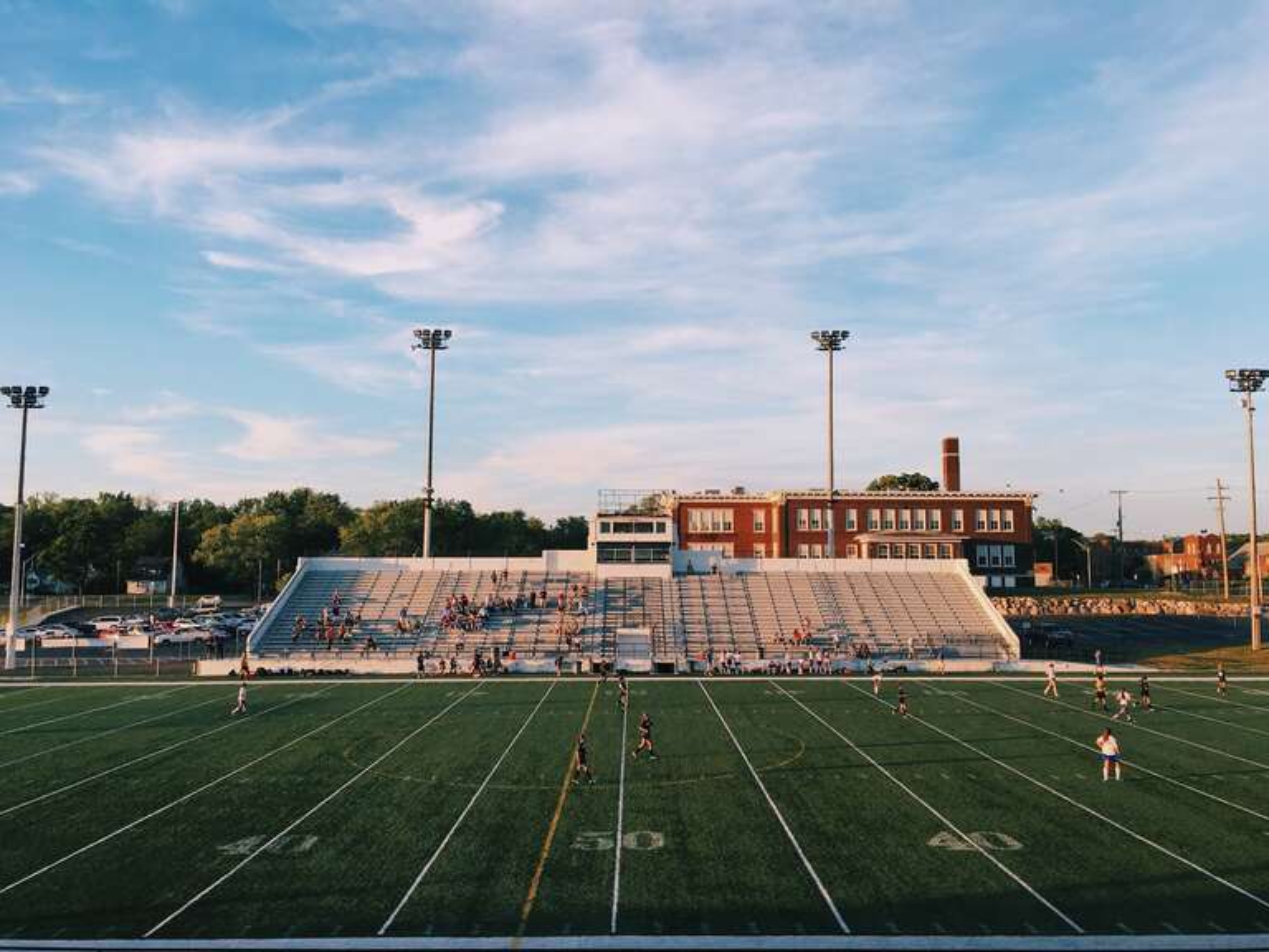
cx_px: 634
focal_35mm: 29
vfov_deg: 48.2
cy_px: 476
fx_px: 1063
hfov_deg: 61.7
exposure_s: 1/407
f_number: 2.2
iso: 25
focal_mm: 4.15
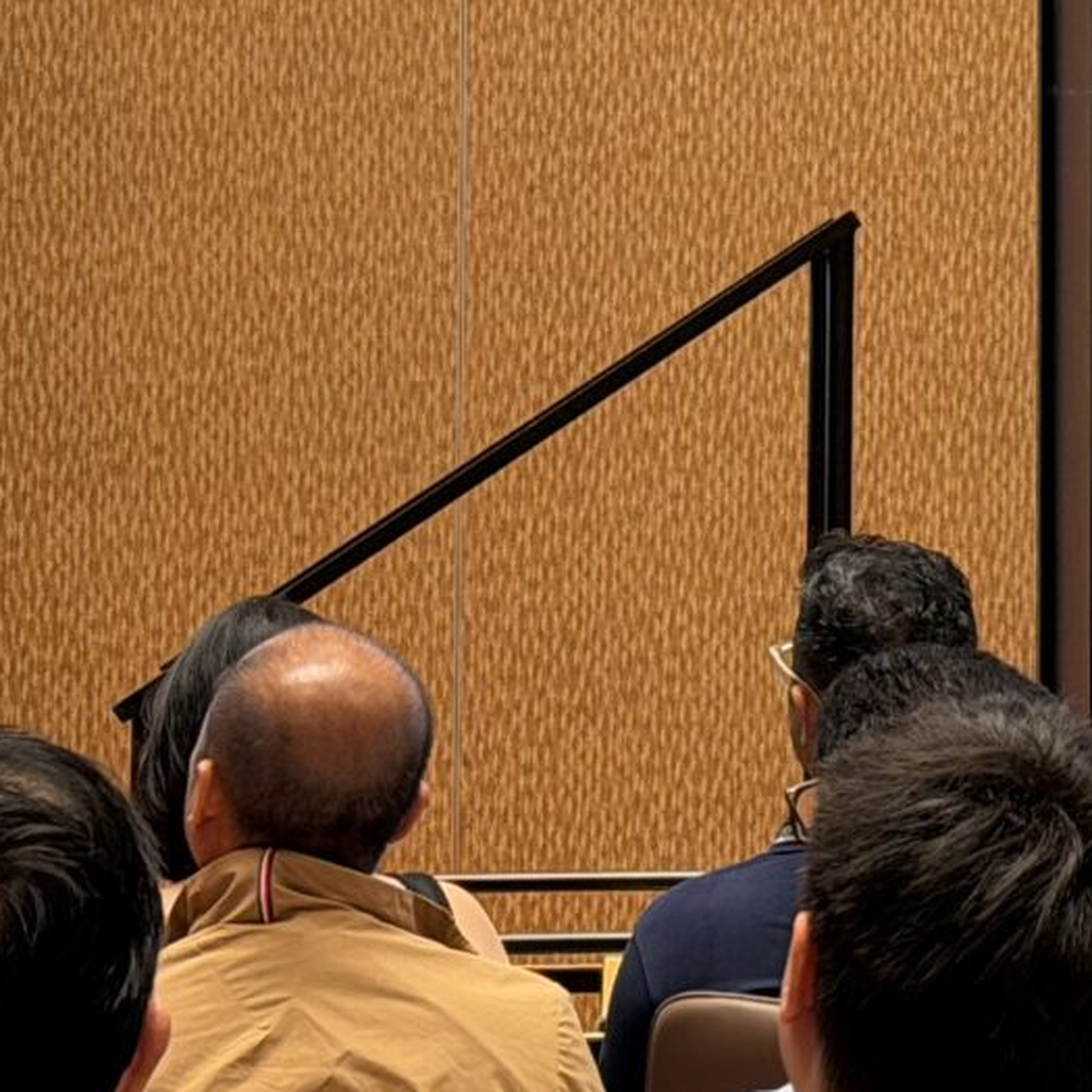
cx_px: 1319
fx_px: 7388
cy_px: -385
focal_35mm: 207
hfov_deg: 8.4
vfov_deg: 8.3
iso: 125
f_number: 1.78
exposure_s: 1/60
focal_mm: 6.76
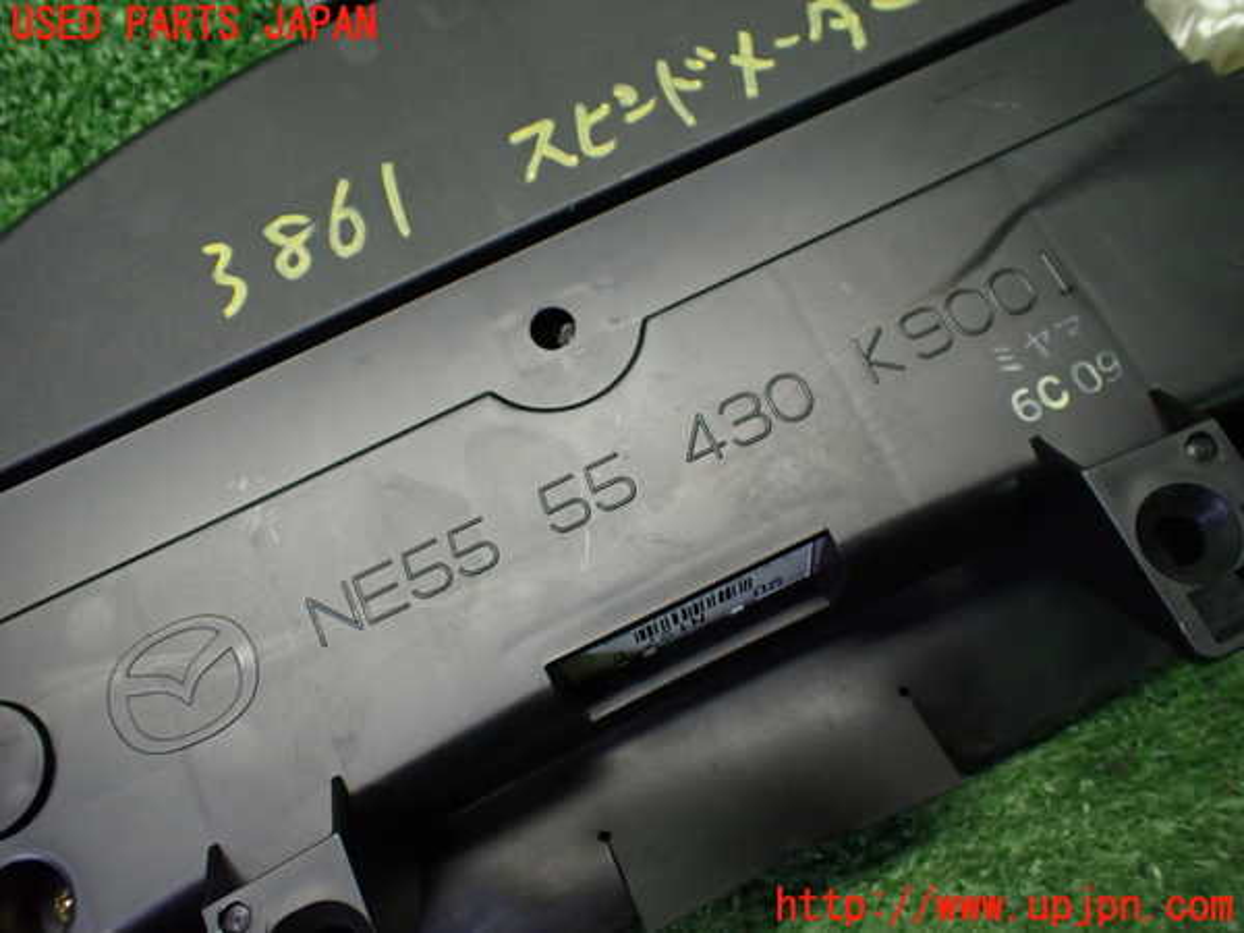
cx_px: 622
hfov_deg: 60.0
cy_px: 466
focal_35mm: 30
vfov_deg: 46.8
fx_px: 1078
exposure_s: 1/125
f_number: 2.3
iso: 500
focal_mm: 5.4
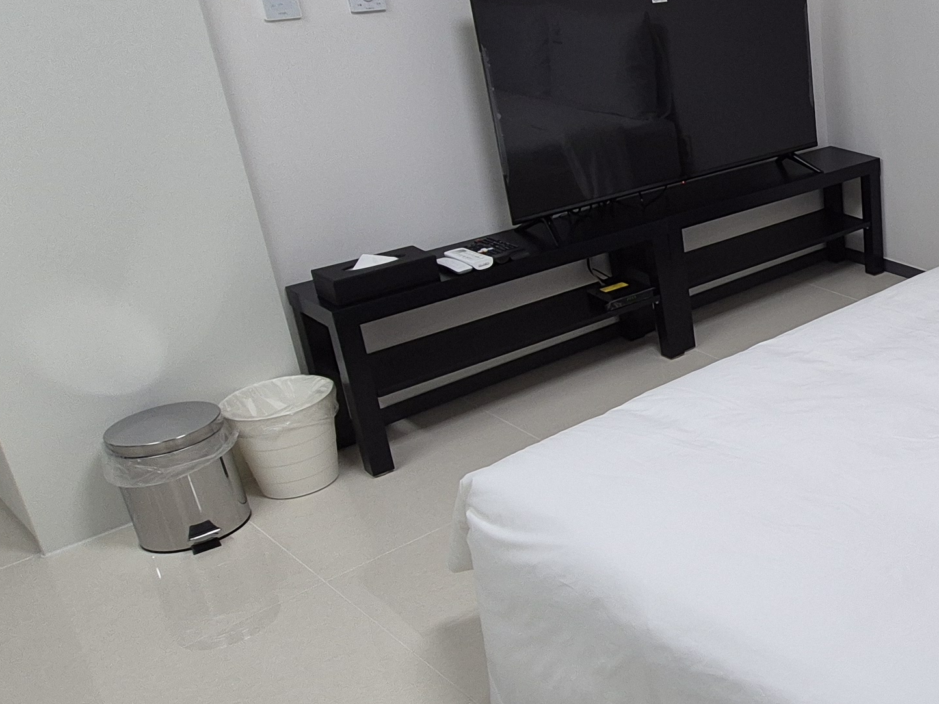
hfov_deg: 39.9
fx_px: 977
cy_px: 291
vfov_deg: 39.5
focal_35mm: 36
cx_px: 1073
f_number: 2.2
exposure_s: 1/120
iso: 100
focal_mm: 2.2
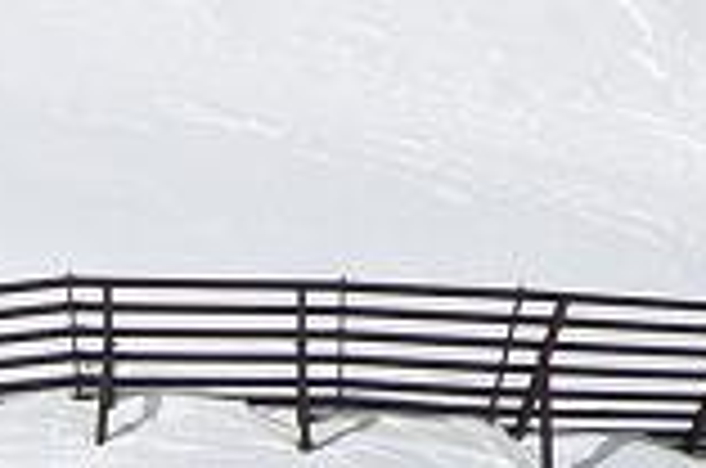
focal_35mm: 202
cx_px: 1120
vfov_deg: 6.5
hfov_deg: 9.8
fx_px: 3953
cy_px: -558
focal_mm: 6.3
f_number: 4.4
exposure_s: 1/2000
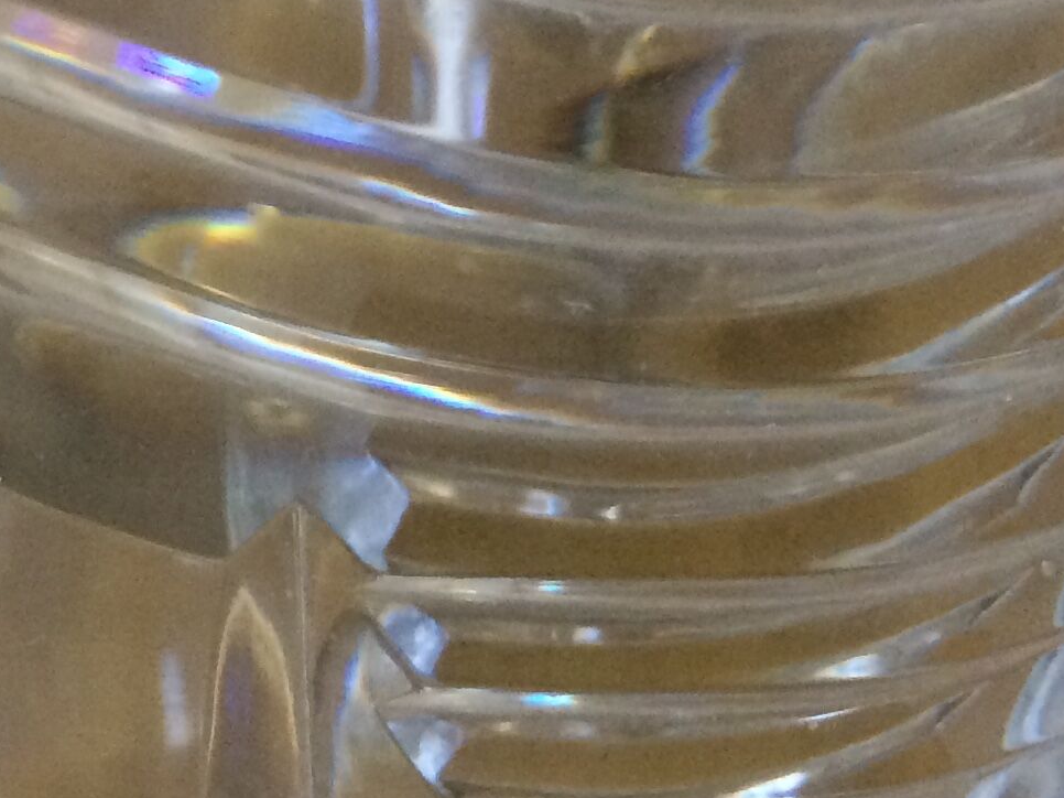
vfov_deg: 14.7
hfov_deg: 19.8
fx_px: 3012
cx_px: 204
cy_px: -106
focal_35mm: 98
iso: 250
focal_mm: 4.15
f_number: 2.2
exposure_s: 1/33
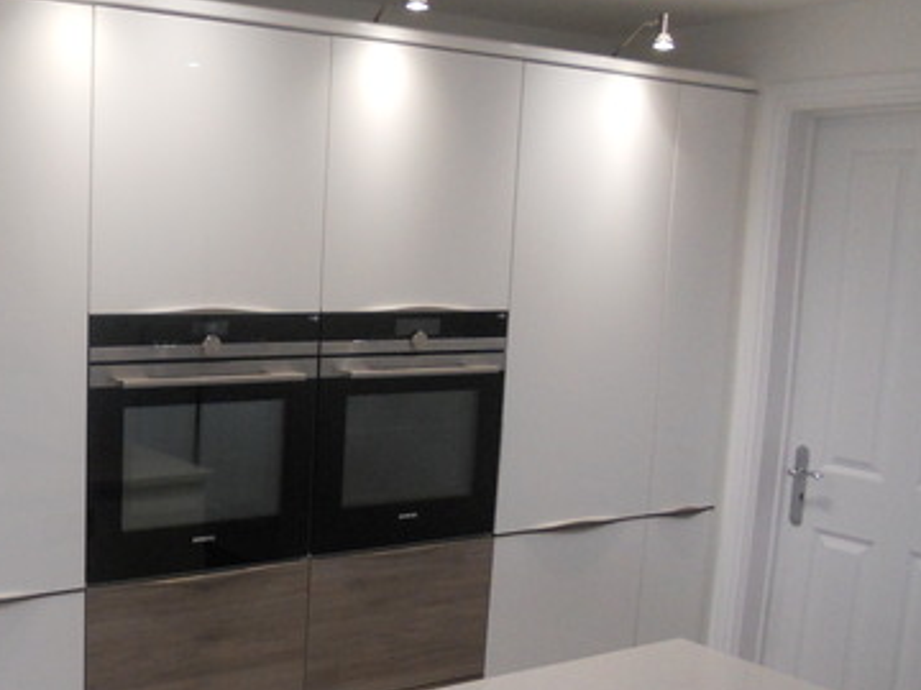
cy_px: 414
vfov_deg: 30.2
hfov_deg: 38.4
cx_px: 210
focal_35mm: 48
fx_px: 1277
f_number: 3.2
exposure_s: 1/125
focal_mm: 4.9
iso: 320
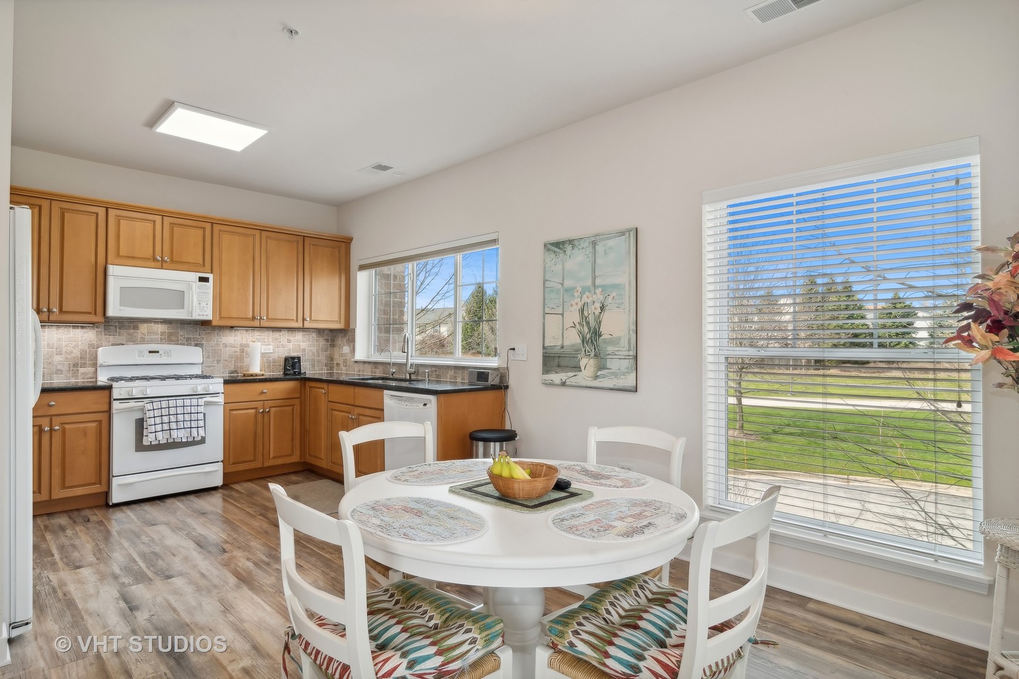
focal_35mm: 18
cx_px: 510
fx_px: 509
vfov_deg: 67.4
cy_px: 340
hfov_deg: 90.0
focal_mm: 12
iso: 100
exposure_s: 1/13
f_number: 9
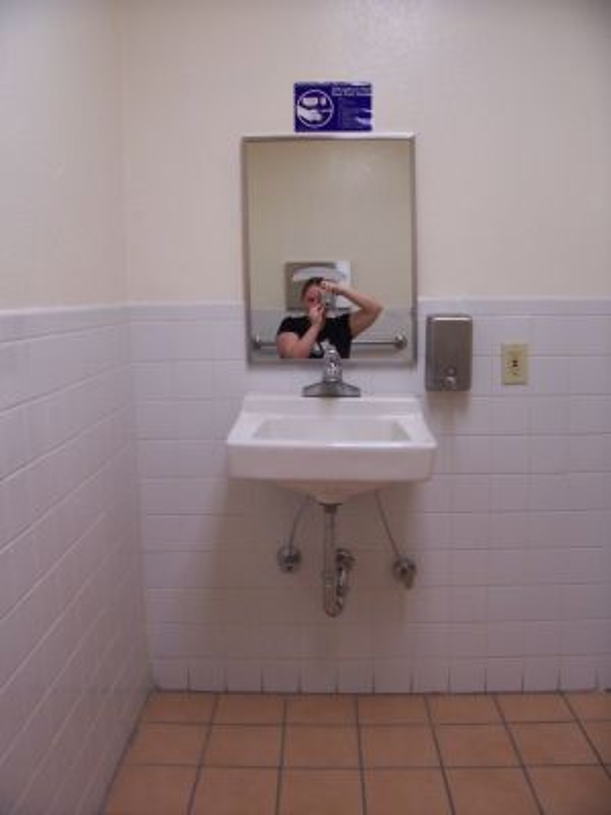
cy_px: 408
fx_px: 800
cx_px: 306
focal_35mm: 34
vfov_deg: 54.0
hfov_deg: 41.8
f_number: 2.7
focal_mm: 5.6
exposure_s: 1/30
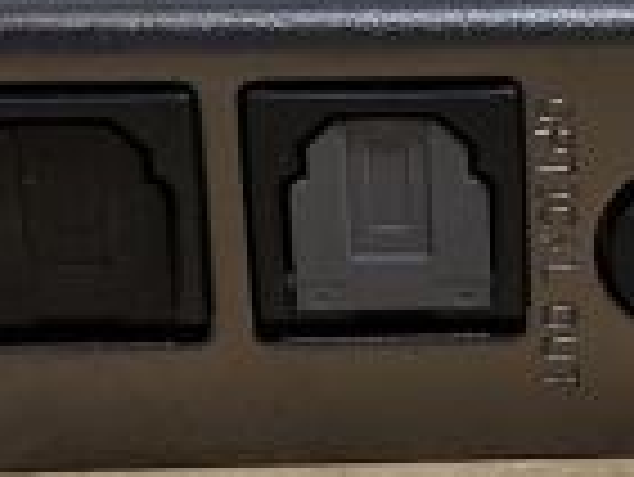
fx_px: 2805
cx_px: 706
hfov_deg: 12.7
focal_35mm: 153
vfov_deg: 9.7
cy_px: 238
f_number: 1.8
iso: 72
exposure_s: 1/24
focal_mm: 4.44
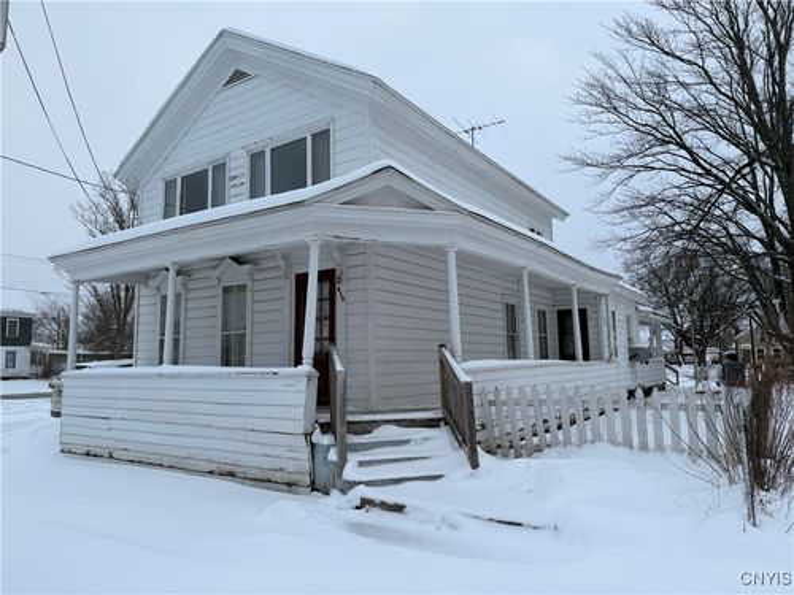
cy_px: 298
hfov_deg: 71.6
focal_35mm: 24
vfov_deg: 56.8
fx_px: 550
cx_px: 397
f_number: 1.78
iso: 80
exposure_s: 1/1770
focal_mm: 6.76
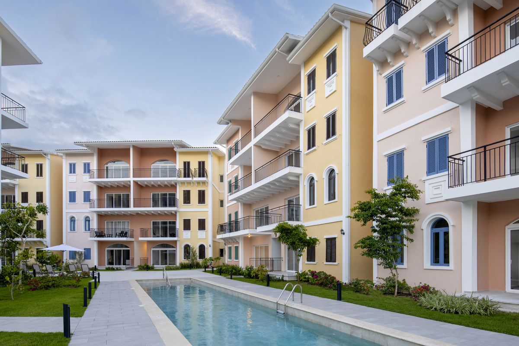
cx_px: 260
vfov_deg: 64.6
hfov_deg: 86.9
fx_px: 274
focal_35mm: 19
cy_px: 173
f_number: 8
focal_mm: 19
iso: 200
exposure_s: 1/20
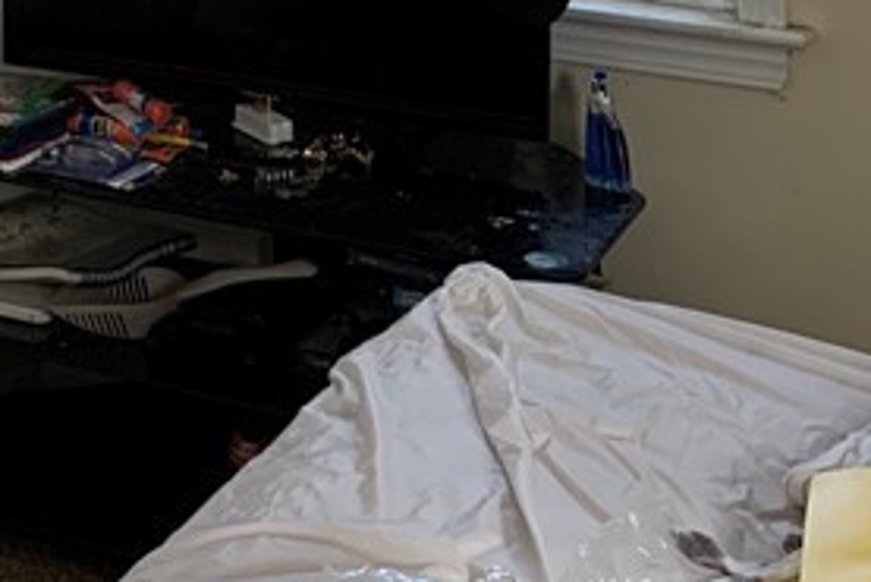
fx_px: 2421
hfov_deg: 19.9
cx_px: 50
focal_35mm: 100
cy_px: -390
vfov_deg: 12.7
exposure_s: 1/69
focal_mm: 4.25
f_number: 1.8
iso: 100
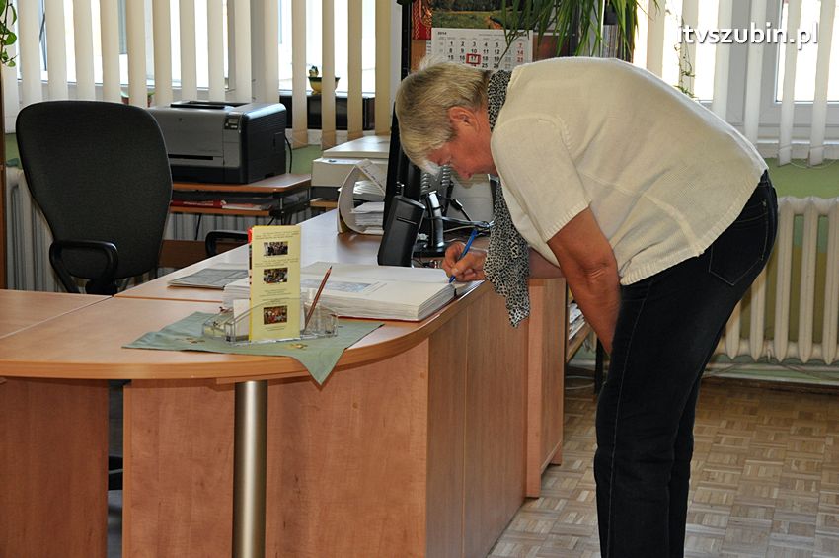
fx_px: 1816
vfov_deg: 17.5
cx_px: 420
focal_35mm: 78
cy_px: 279
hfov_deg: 26.0
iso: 800
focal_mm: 52
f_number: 5
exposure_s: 1/100
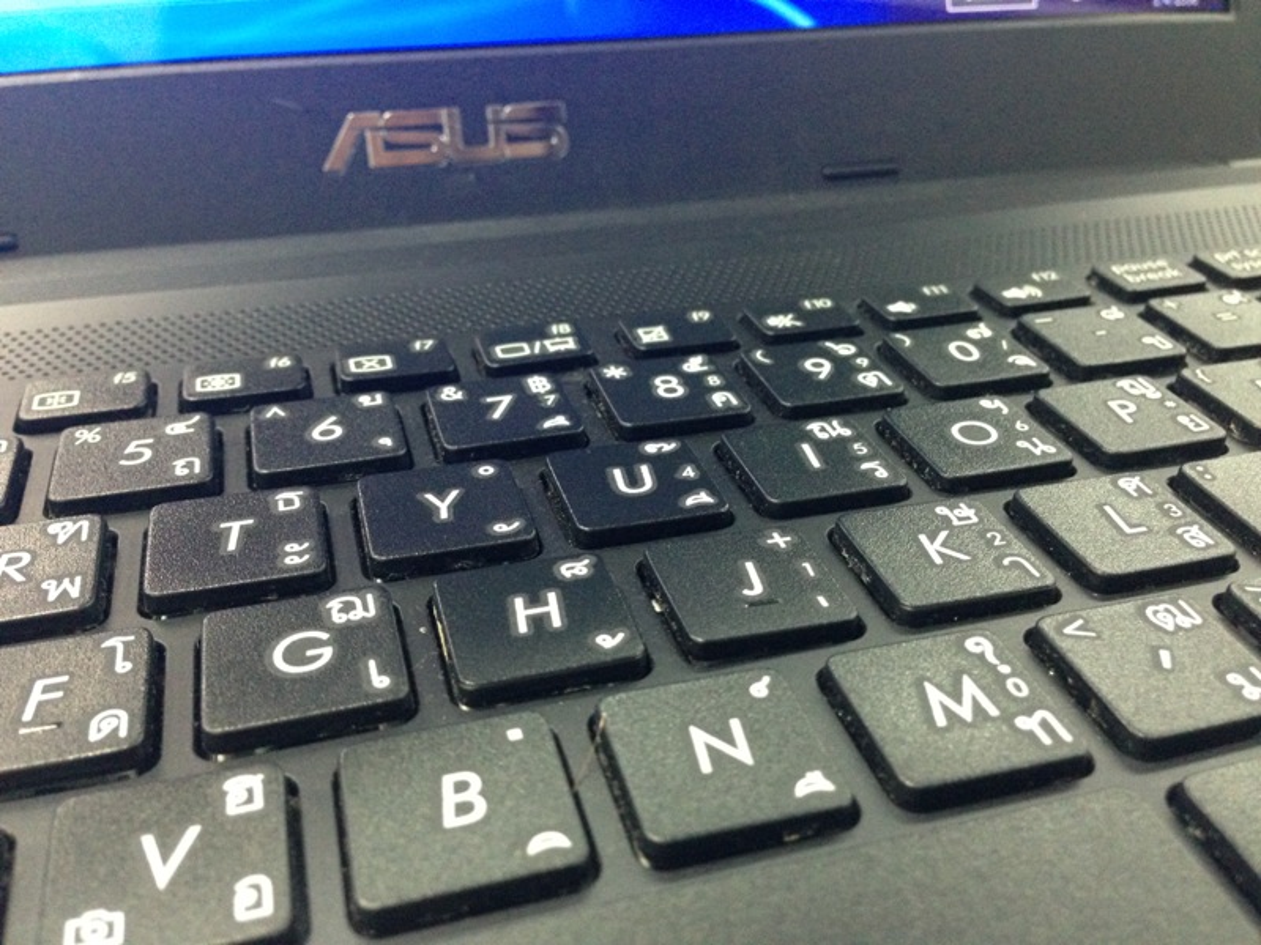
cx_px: 630
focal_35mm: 33
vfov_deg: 42.9
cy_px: 472
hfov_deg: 55.4
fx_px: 1202
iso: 400
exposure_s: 1/20
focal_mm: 4.12
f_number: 2.4
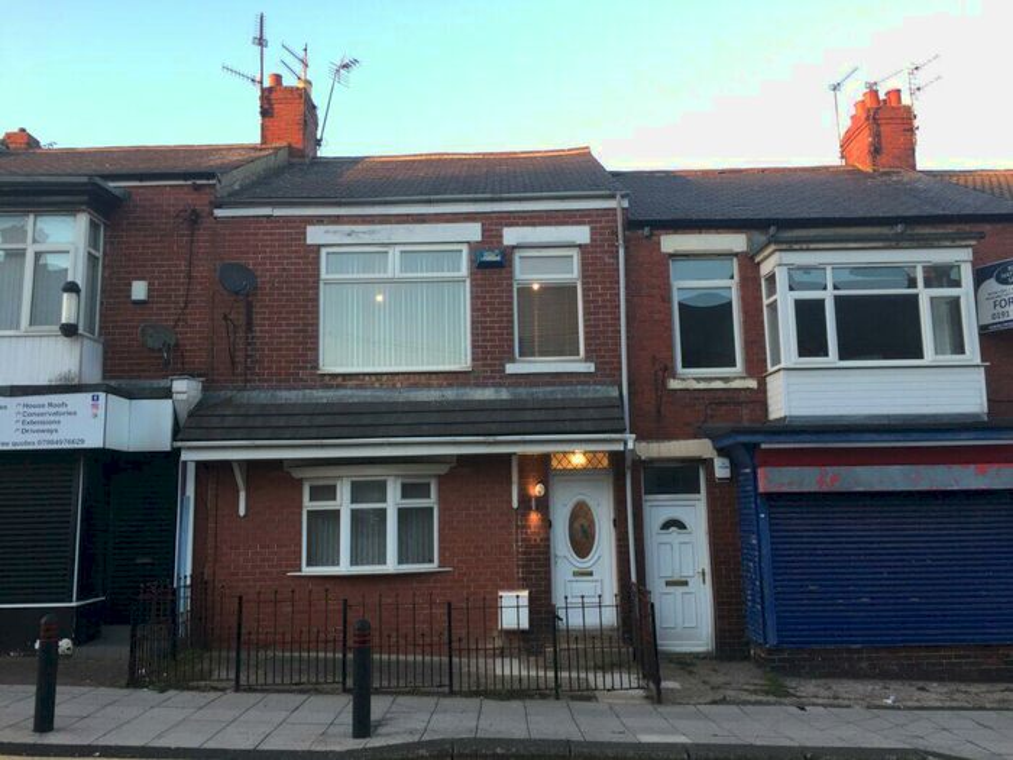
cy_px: 380
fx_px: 849
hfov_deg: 61.7
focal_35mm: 29
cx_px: 506
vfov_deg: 48.2
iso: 50
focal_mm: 4.15
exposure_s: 1/100
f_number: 2.2
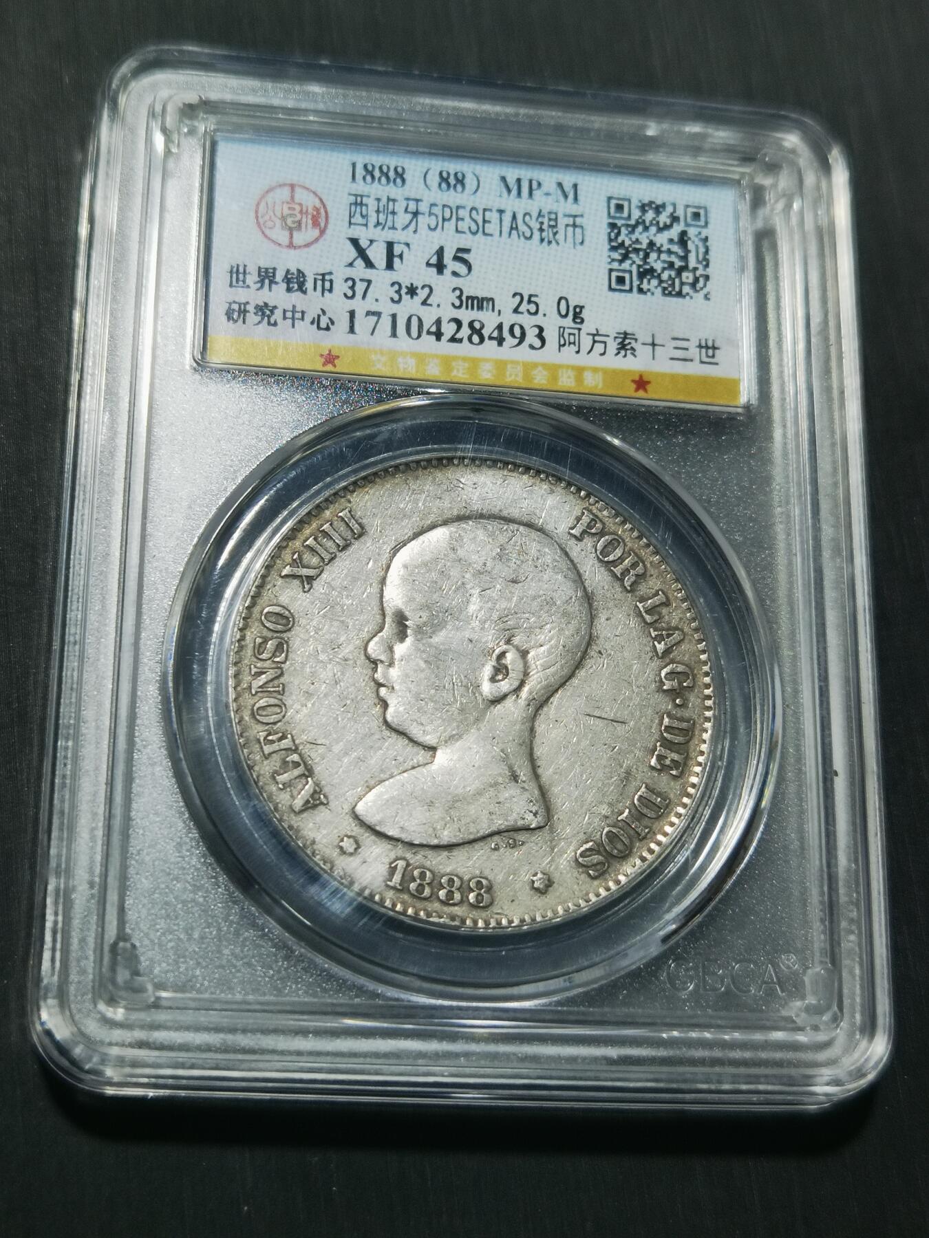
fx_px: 1932
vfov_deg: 35.5
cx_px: 464
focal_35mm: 54
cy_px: 619
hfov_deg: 27.0
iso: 100
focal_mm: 6.67
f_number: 1.9
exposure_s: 1/100
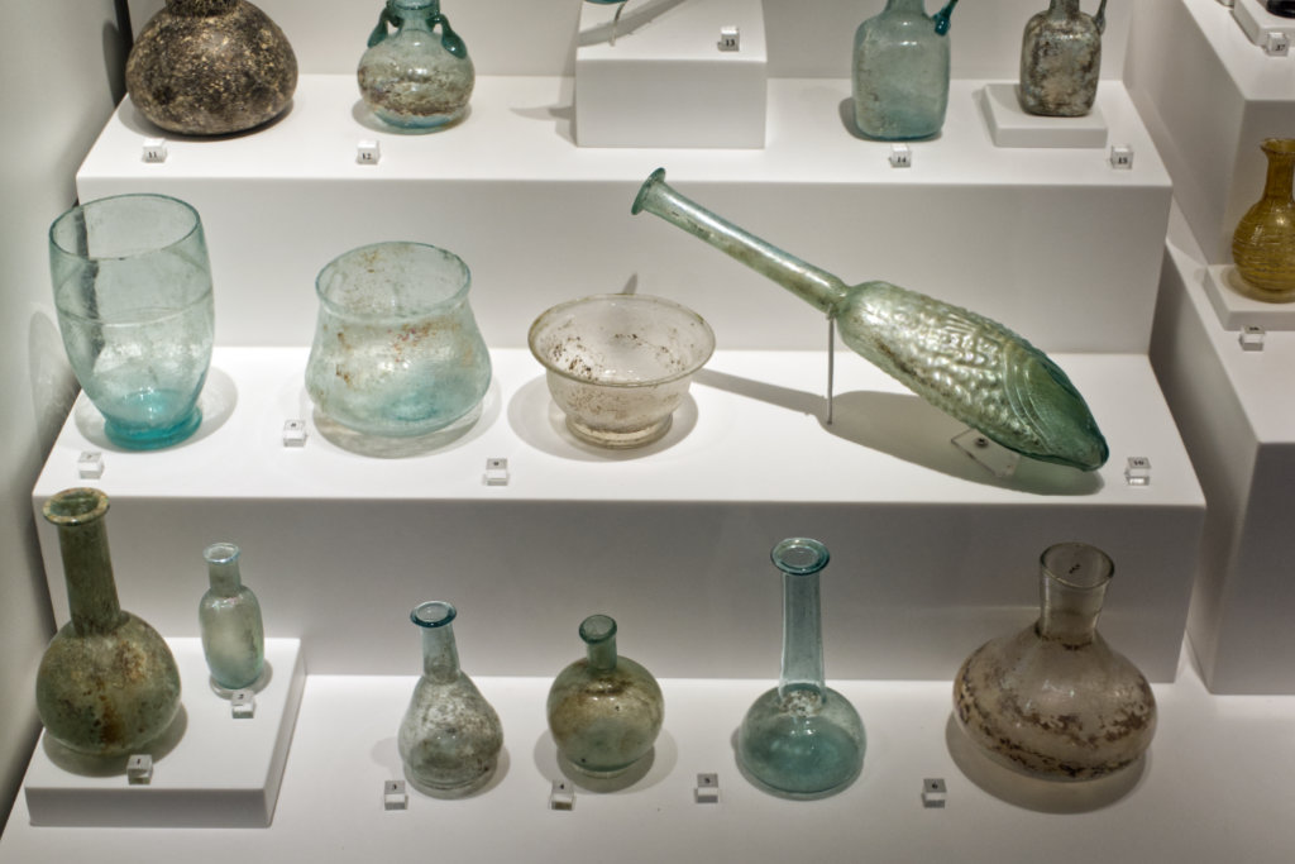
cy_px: 432
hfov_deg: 38.9
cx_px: 648
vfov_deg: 26.5
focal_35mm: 51
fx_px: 1835
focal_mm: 34
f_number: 6.3
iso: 400
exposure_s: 1/160
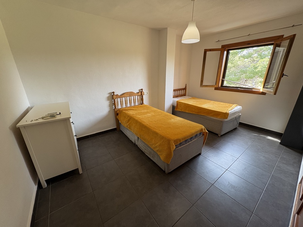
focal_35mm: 14
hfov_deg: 102.1
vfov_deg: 85.7
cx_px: 152
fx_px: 123
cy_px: 114
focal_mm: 2.22
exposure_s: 1/100
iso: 200
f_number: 2.2
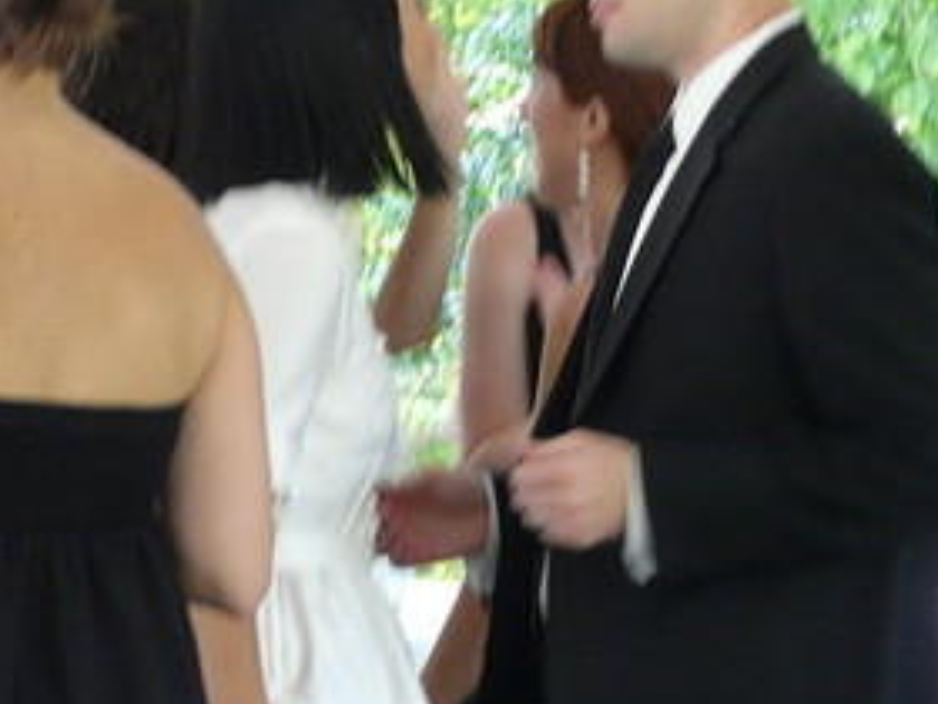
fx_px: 8969
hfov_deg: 6.0
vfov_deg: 4.5
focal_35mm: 331
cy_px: 372
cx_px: 737
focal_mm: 18.8
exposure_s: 1/50
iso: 200
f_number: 3.6
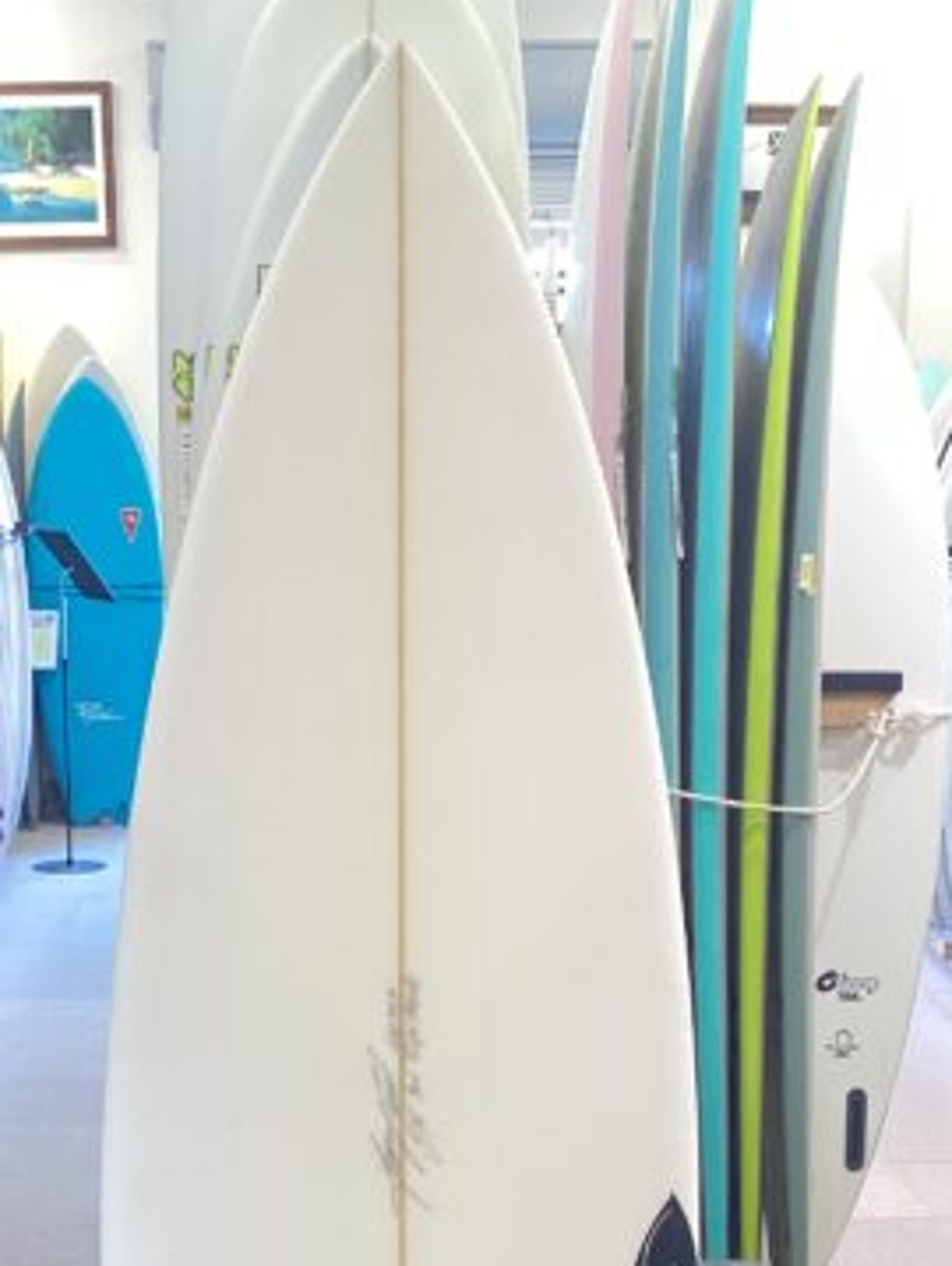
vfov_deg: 27.0
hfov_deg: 21.3
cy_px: 1167
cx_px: 381
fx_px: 2526
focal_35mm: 69
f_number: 2.4
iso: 125
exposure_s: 1/50
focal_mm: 3.3
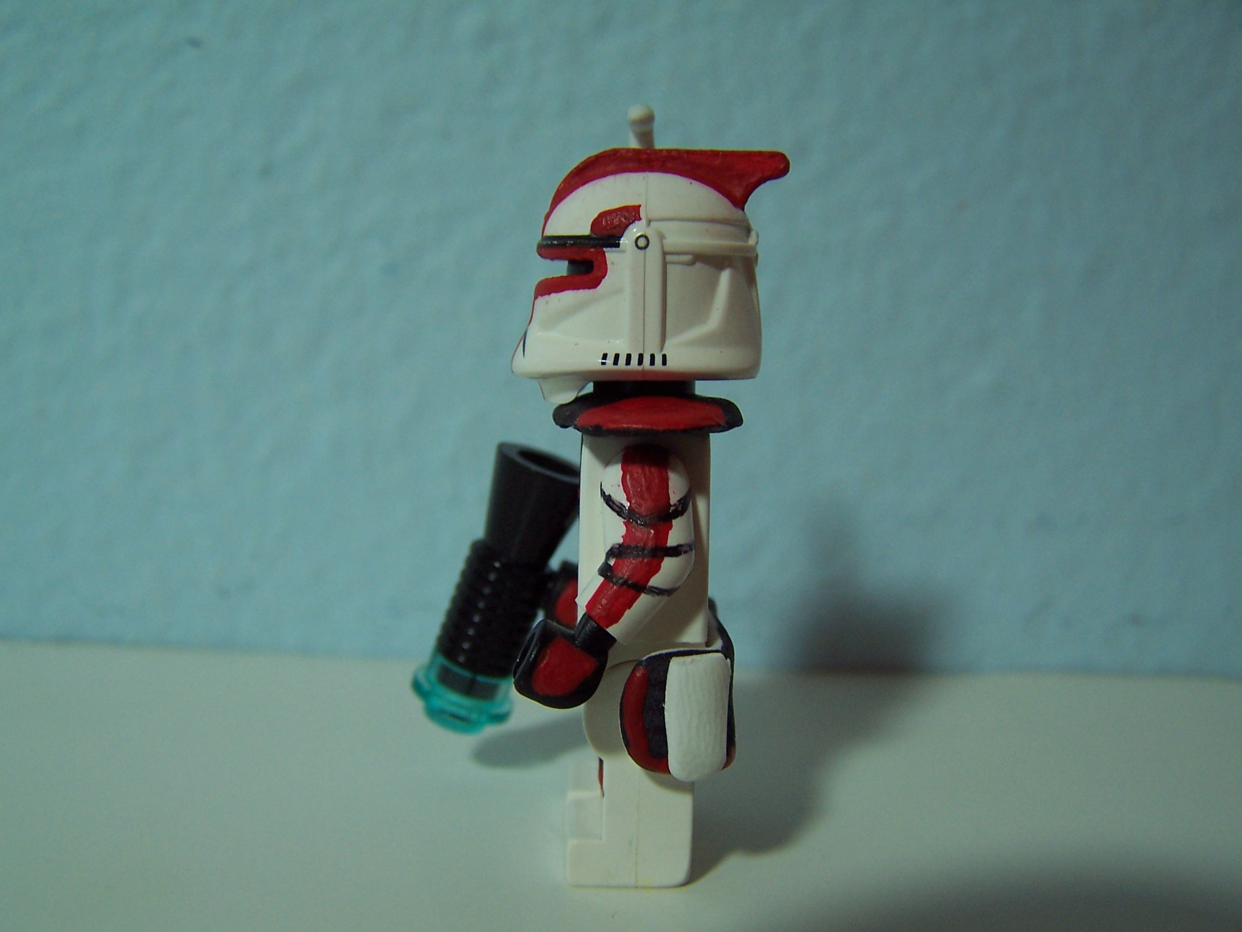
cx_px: 621
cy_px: 466
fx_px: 1363
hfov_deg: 49.0
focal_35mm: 38
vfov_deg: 37.7
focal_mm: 6.3
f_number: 2.8
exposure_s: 1/30
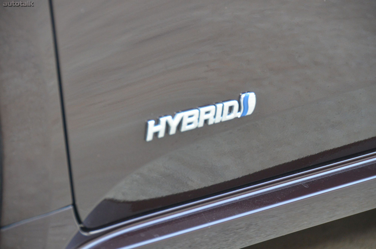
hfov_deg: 11.4
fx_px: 1876
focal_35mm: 180
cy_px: 124
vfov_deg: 7.6
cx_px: 188
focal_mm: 120
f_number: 5.3
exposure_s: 1/50
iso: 1600
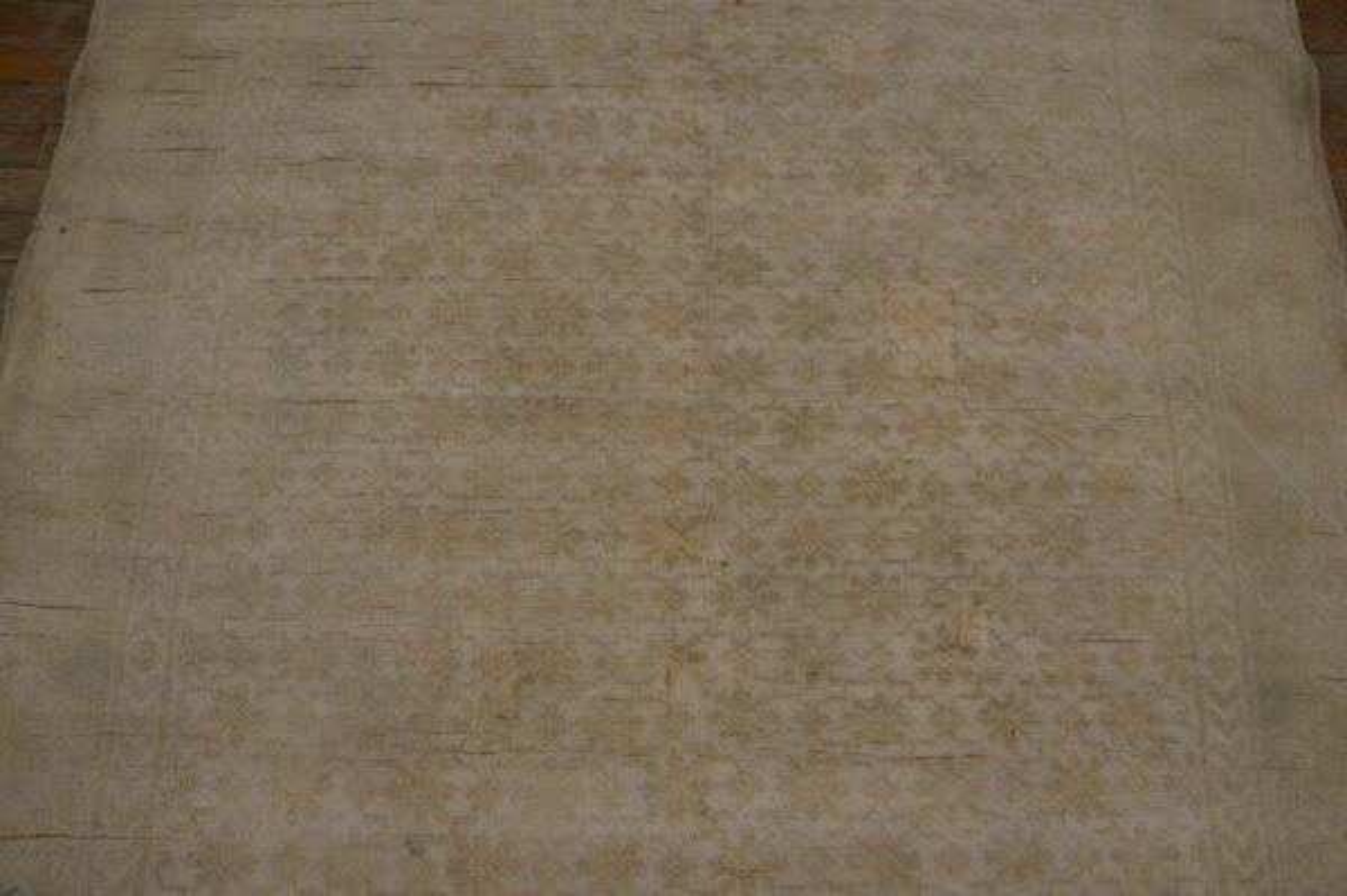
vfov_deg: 47.9
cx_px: 674
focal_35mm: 27
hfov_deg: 67.4
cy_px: 448
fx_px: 1009
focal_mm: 18
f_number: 4
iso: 320
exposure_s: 1/60
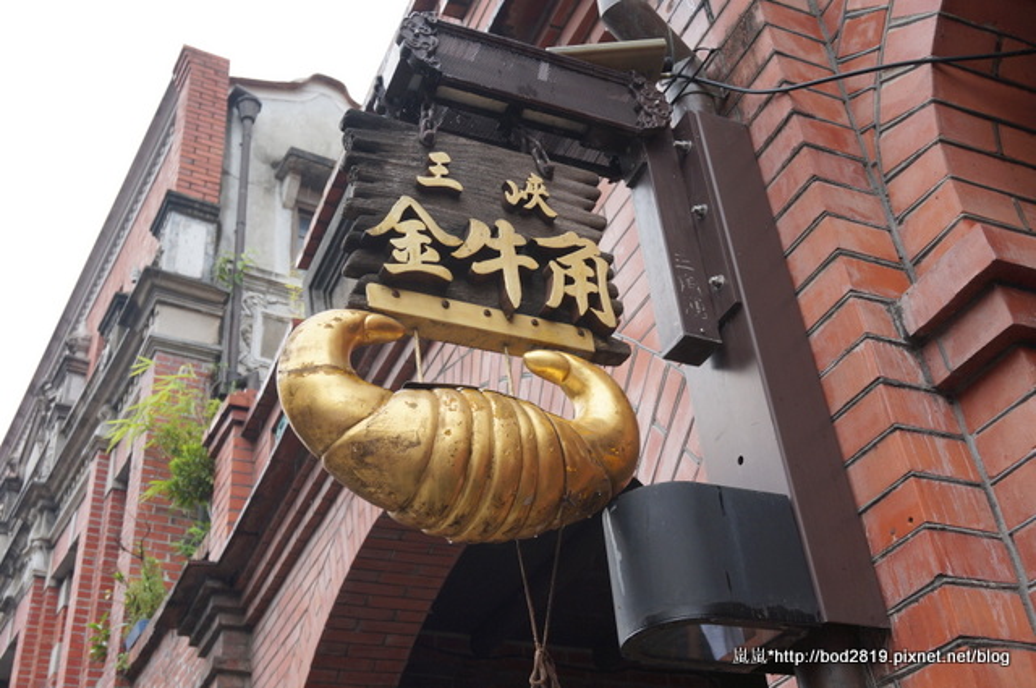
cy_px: 344
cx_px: 518
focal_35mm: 39
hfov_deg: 49.6
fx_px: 1121
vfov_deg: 34.1
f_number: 7.1
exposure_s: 1/160
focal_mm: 26
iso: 200
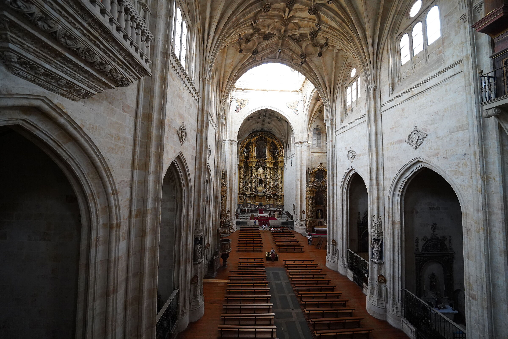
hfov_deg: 112.6
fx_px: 169
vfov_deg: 90.0
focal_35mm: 12
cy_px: 170
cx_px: 254
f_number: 4
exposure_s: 1/160
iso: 5000
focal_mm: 12
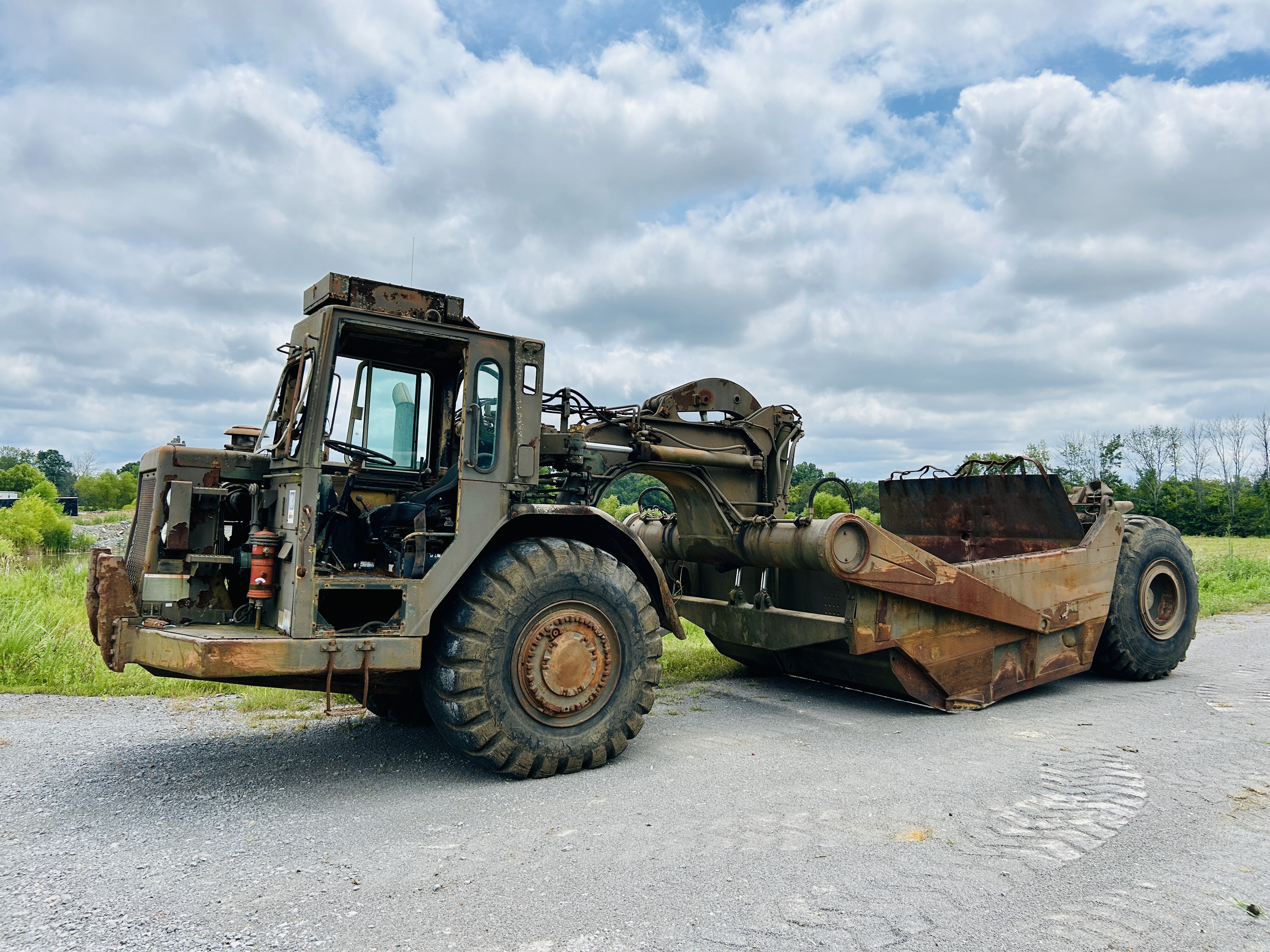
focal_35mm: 26
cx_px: 635
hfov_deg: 67.3
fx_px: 954
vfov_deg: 53.1
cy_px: 476
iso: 50
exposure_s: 1/8000
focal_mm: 5.7
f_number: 1.5
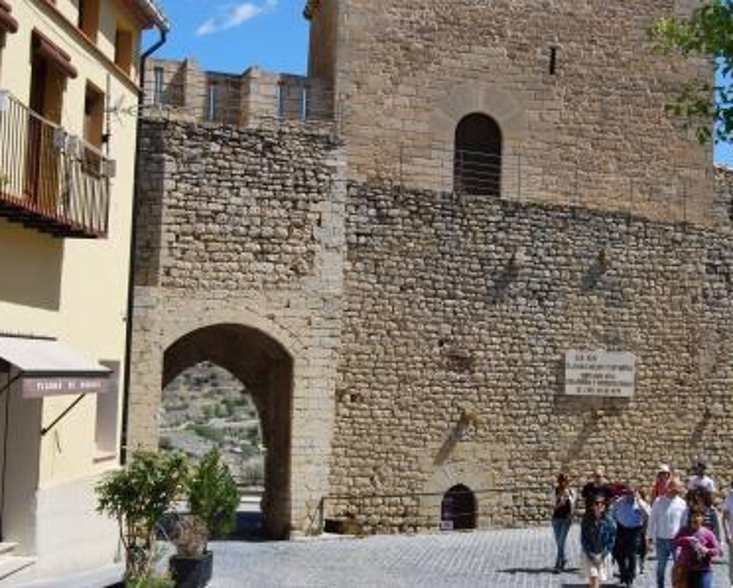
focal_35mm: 53
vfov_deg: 28.9
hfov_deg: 35.6
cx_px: 368
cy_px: 294
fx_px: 1141
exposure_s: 1/250
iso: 100
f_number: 8
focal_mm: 31
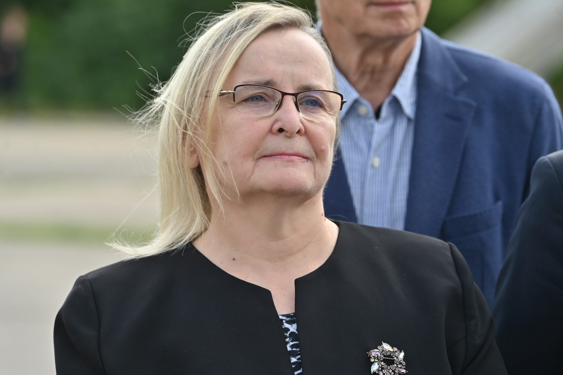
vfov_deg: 7.1
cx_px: 272
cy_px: 188
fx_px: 3018
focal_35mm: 193
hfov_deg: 10.7
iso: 100
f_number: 5
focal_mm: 180
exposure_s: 1/400
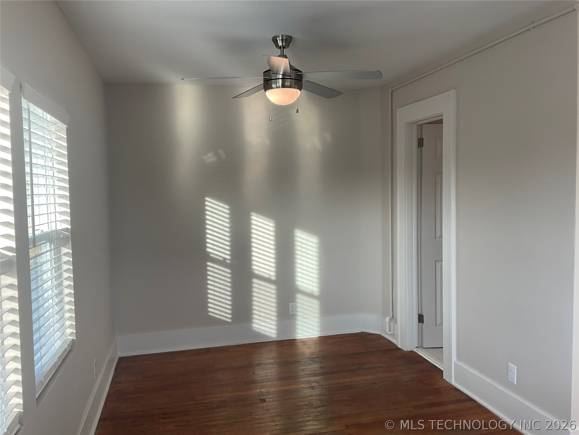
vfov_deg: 48.2
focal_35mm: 29
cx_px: 290
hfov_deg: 61.7
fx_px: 485
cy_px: 218
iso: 25
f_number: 1.8
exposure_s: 1/122
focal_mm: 3
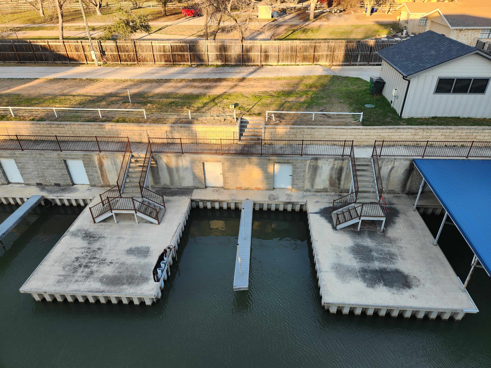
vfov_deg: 58.9
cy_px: 184
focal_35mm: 23
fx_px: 326
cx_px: 246
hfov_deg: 73.9
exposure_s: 1/183
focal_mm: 5.4
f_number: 1.8
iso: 20
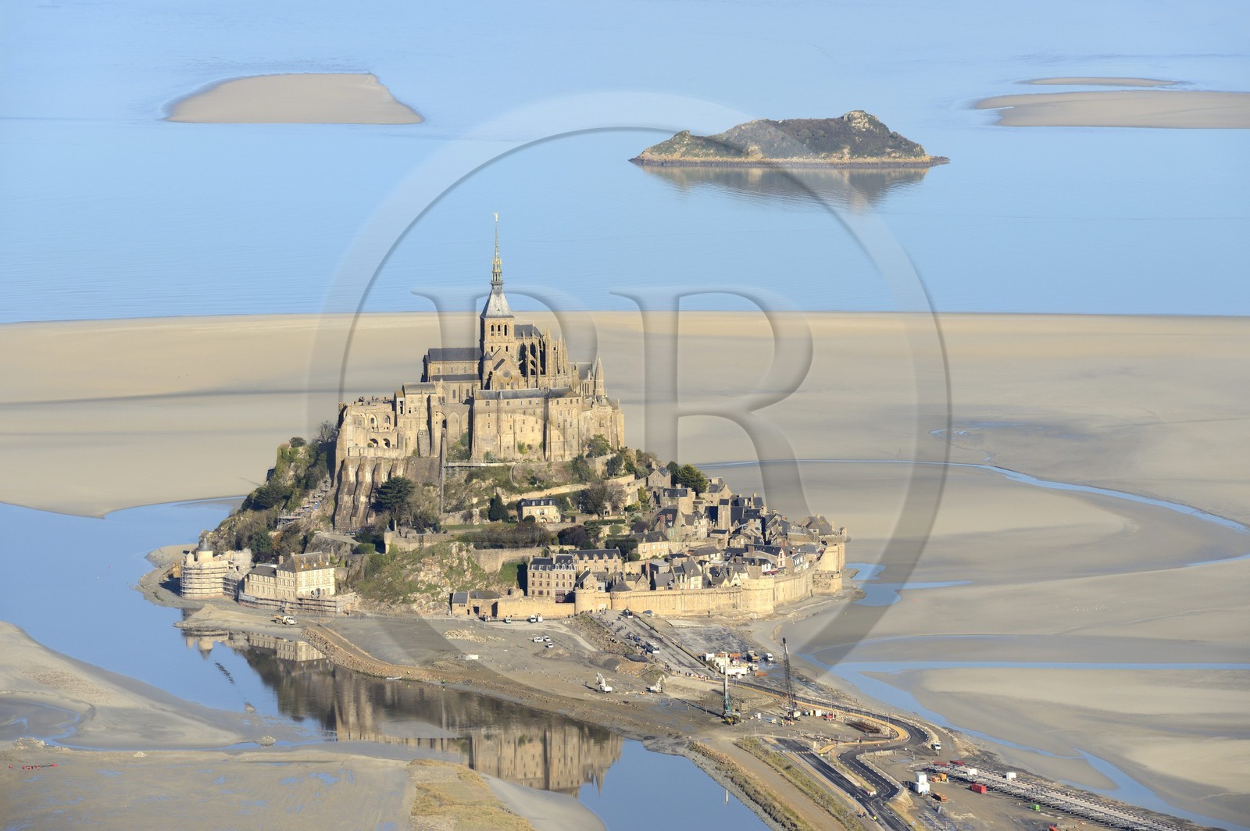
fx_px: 6071
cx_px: 625
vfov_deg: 7.8
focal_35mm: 175
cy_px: 416
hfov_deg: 11.8
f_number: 10
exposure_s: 1/1000
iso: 400
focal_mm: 175
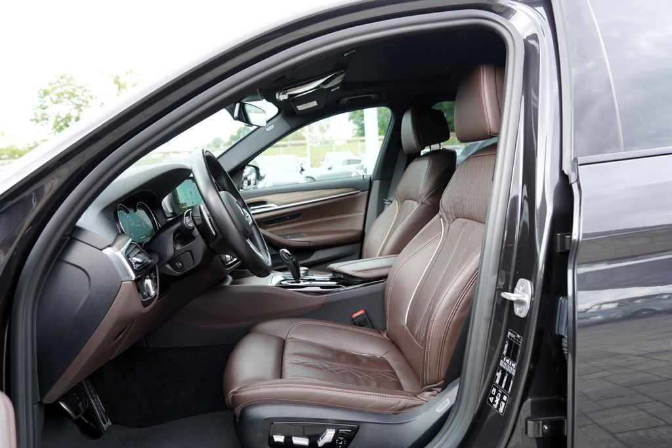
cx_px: 336
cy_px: 224
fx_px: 448
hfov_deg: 73.7
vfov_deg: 53.1
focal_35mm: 24
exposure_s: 1/60
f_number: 4
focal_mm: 24
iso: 125
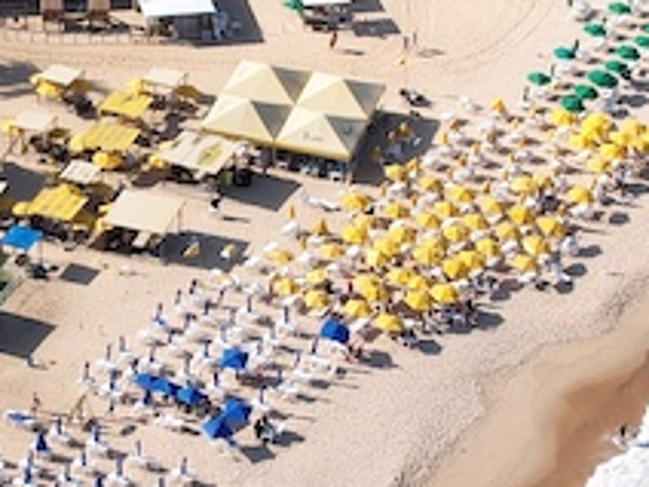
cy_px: 153
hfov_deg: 13.1
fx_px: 2812
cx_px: 80
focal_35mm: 150
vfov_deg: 9.9
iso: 130
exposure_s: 1/1500
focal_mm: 8.38
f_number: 2.8
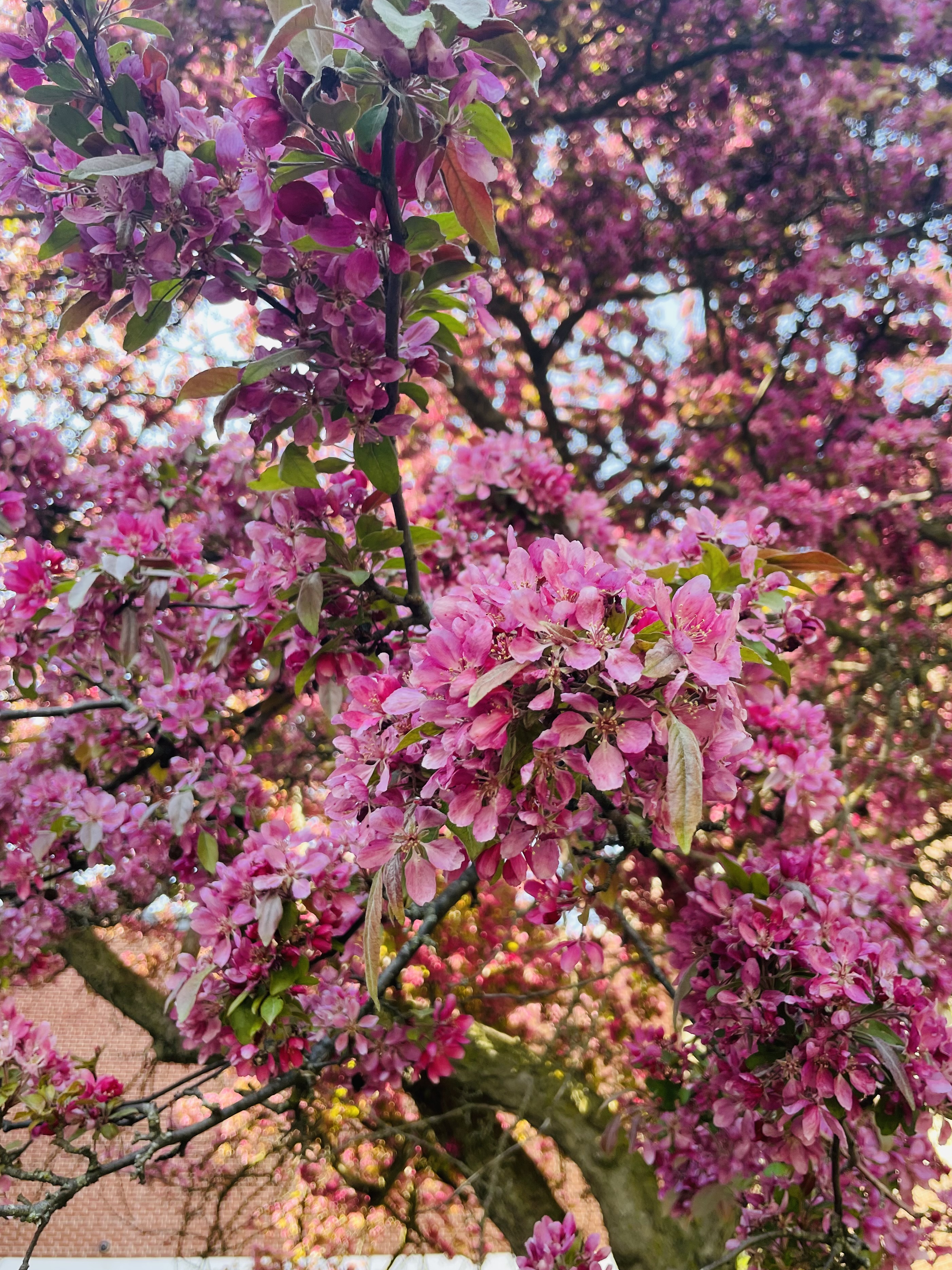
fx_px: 1027
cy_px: 677
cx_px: 508
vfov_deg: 63.4
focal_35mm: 28
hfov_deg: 49.7
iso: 32
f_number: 1.6
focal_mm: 4.2
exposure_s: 1/216
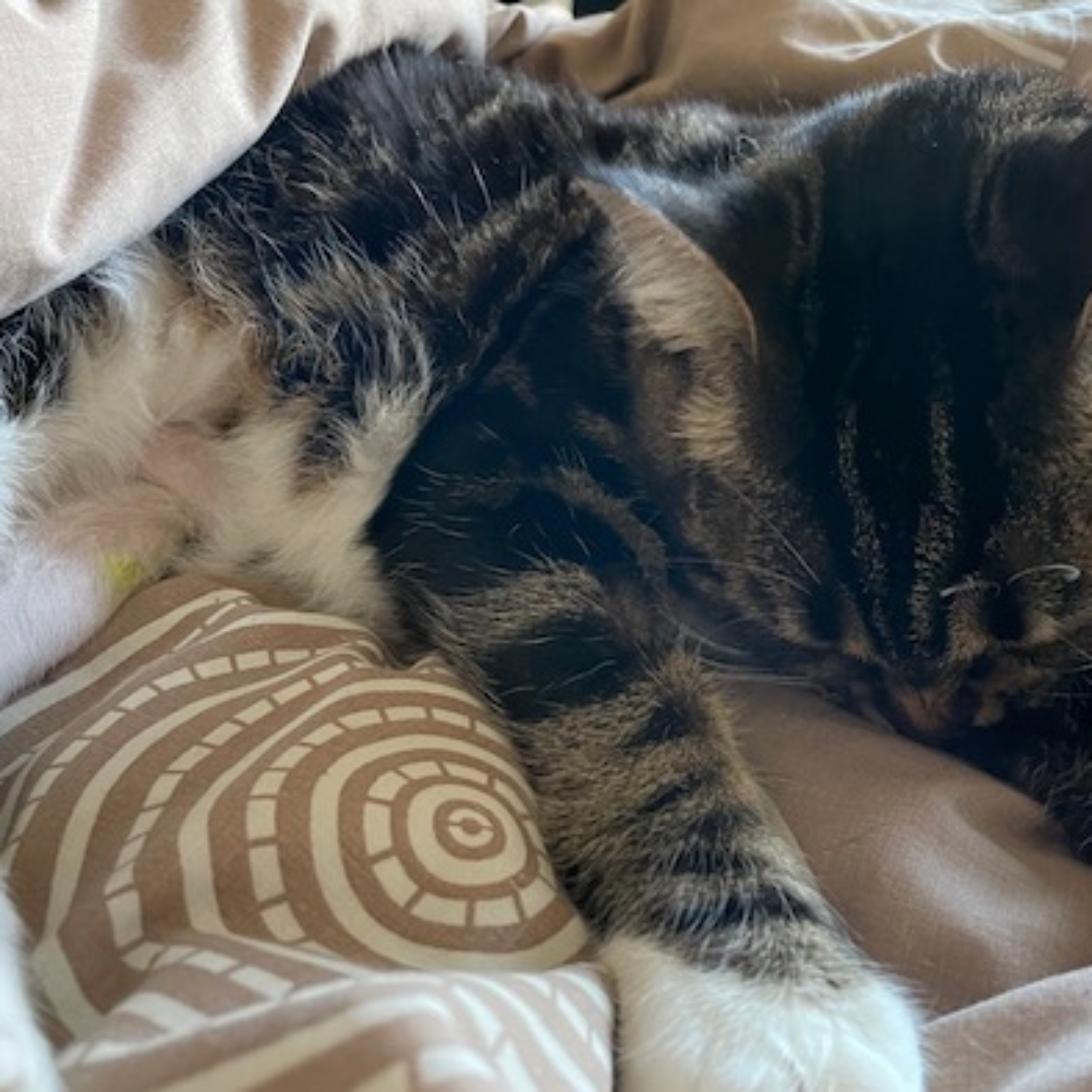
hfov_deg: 46.9
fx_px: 1249
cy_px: 491
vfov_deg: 47.2
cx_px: 660
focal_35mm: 35
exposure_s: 1/41
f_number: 1.6
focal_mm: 4.2
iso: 500
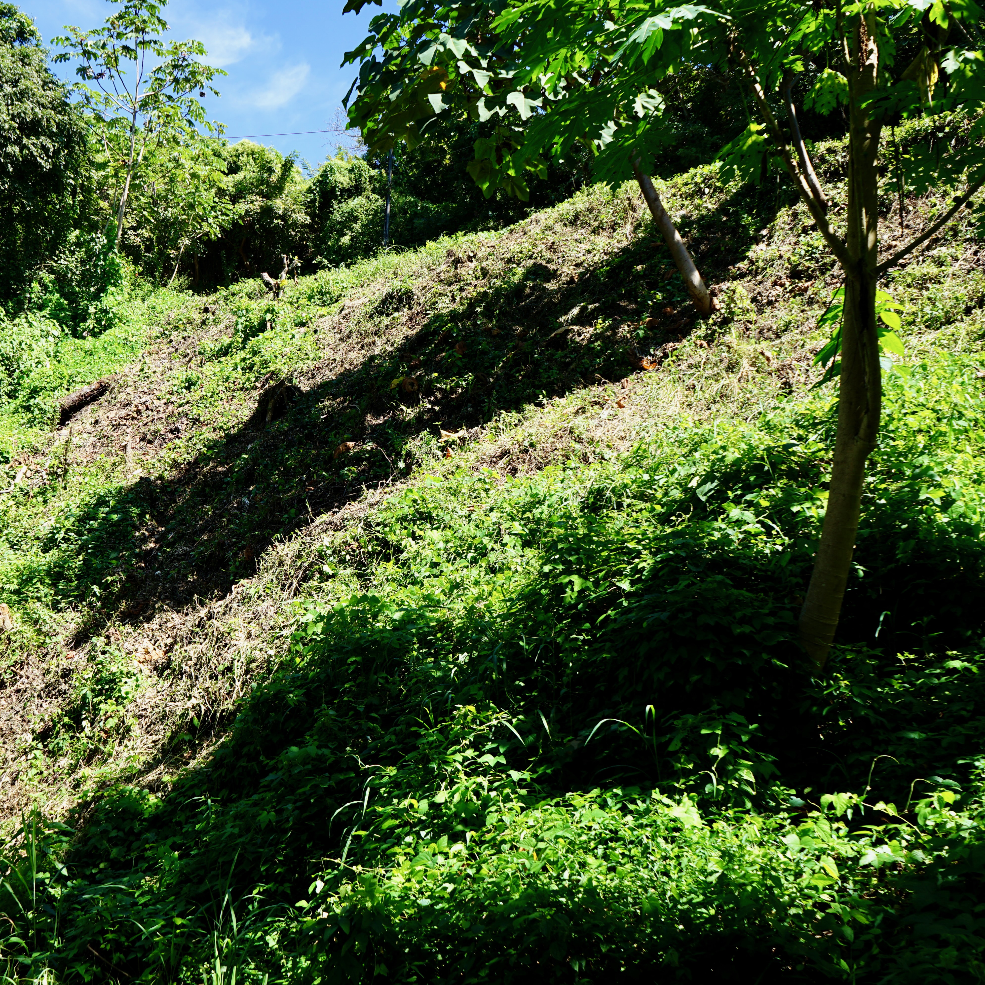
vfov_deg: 46.0
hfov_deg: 45.3
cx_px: 319
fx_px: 1159
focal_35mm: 36
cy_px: 494
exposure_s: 1/100
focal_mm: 28
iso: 100
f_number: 9
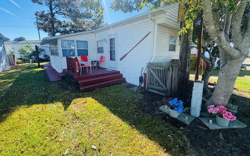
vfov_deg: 74.6
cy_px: 72
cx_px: 126
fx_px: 102
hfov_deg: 101.5
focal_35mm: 15
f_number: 2.2
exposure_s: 1/418
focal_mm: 2.22
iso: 40
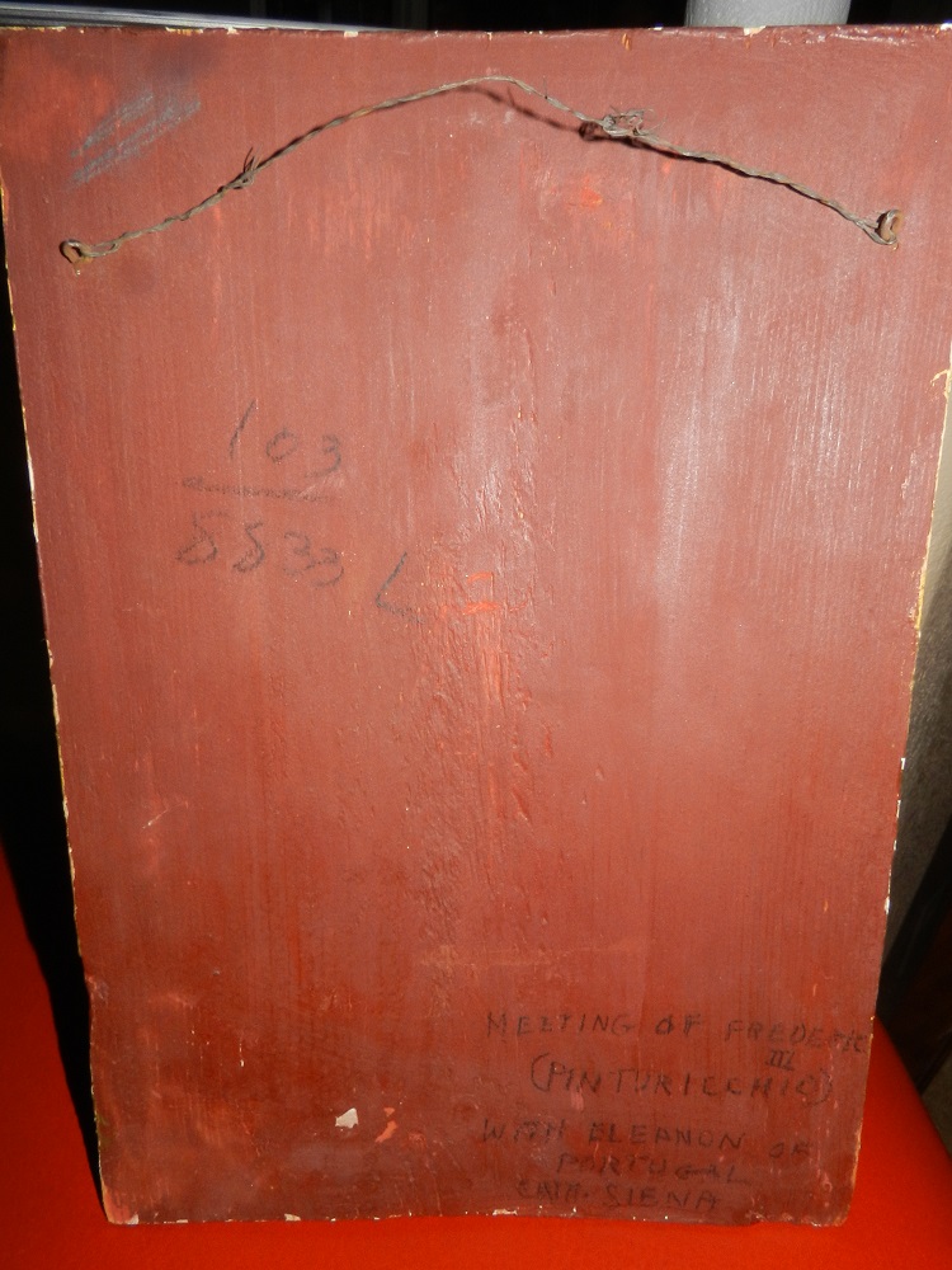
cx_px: 476
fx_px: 843
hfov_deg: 58.9
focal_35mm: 23
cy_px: 635
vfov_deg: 73.9
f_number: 8
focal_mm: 4
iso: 200
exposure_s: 1/30
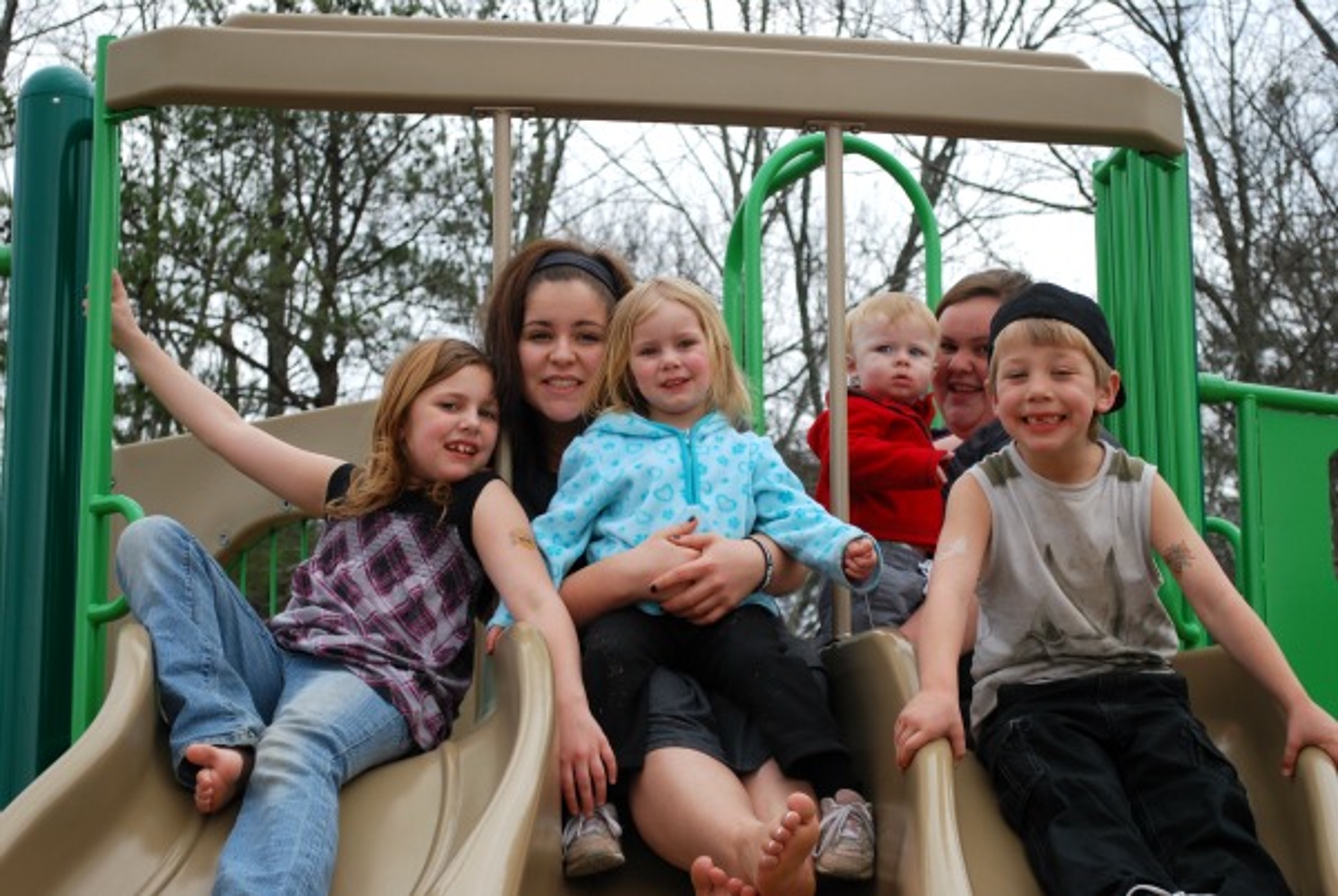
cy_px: 448
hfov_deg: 24.6
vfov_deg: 16.6
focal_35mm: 82
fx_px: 3071
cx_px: 669
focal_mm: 55
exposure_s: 1/125
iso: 100
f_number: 5.6
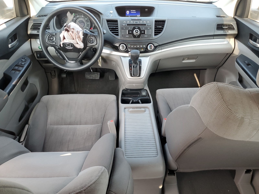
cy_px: 97
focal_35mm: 26
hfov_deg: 67.3
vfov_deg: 53.1
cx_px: 130
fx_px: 195
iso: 68
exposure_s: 1/120
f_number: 1.5
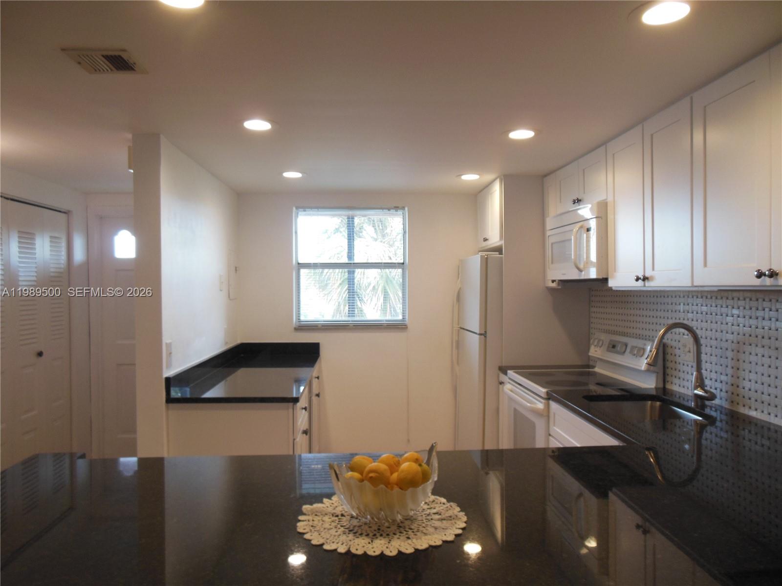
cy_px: 293
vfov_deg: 54.9
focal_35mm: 25
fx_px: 565
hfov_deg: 69.4
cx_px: 391
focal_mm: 4.5
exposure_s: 1/40
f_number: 3.2
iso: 125
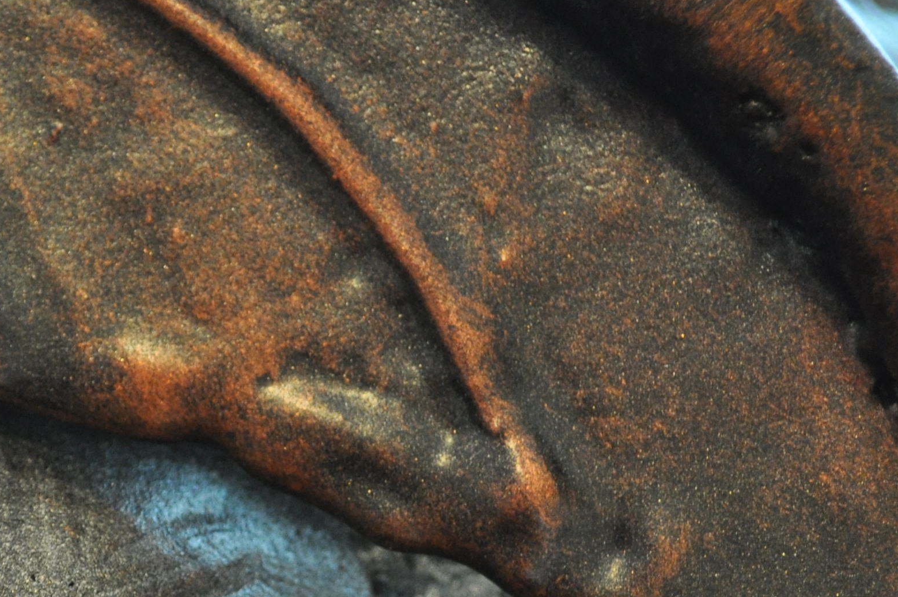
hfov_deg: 14.1
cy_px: 570
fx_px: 3598
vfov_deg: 9.4
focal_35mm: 144
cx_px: 39
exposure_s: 1/30
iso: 800
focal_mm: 35
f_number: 5
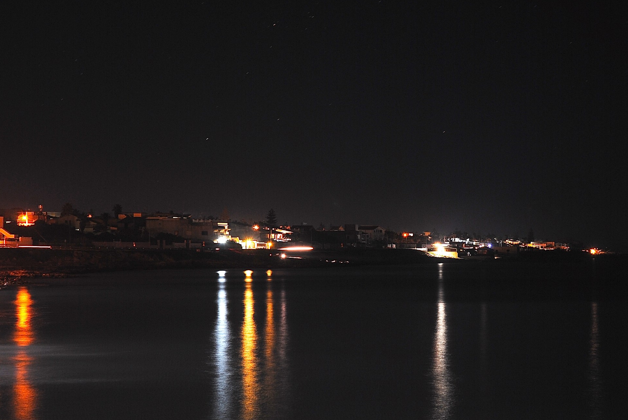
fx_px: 1816
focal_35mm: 104
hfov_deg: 19.6
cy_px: 221
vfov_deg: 13.2
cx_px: 387
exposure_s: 20
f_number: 4.5
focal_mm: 56
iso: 100
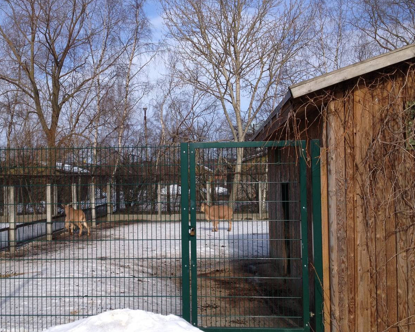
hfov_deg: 40.2
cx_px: 175
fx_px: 565
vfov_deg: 32.8
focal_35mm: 46
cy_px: 175
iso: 50
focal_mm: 4.28
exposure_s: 1/1783
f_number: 2.4
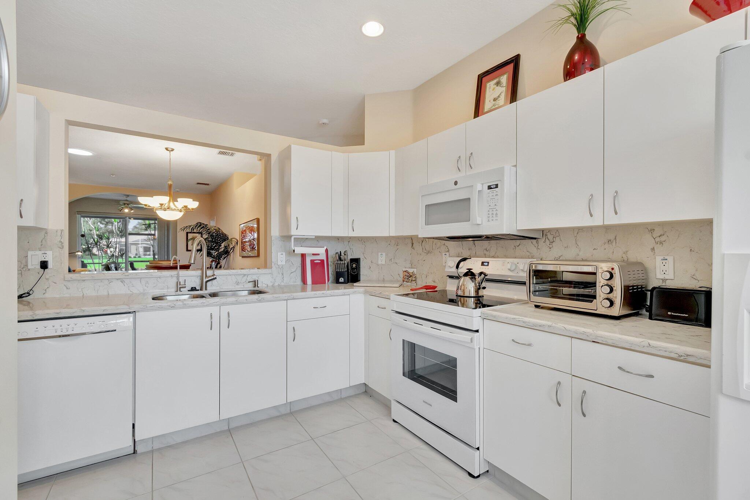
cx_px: 375
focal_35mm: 15
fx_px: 312
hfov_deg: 100.4
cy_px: 250
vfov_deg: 77.3
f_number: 8
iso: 1000
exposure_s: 1/25
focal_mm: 10
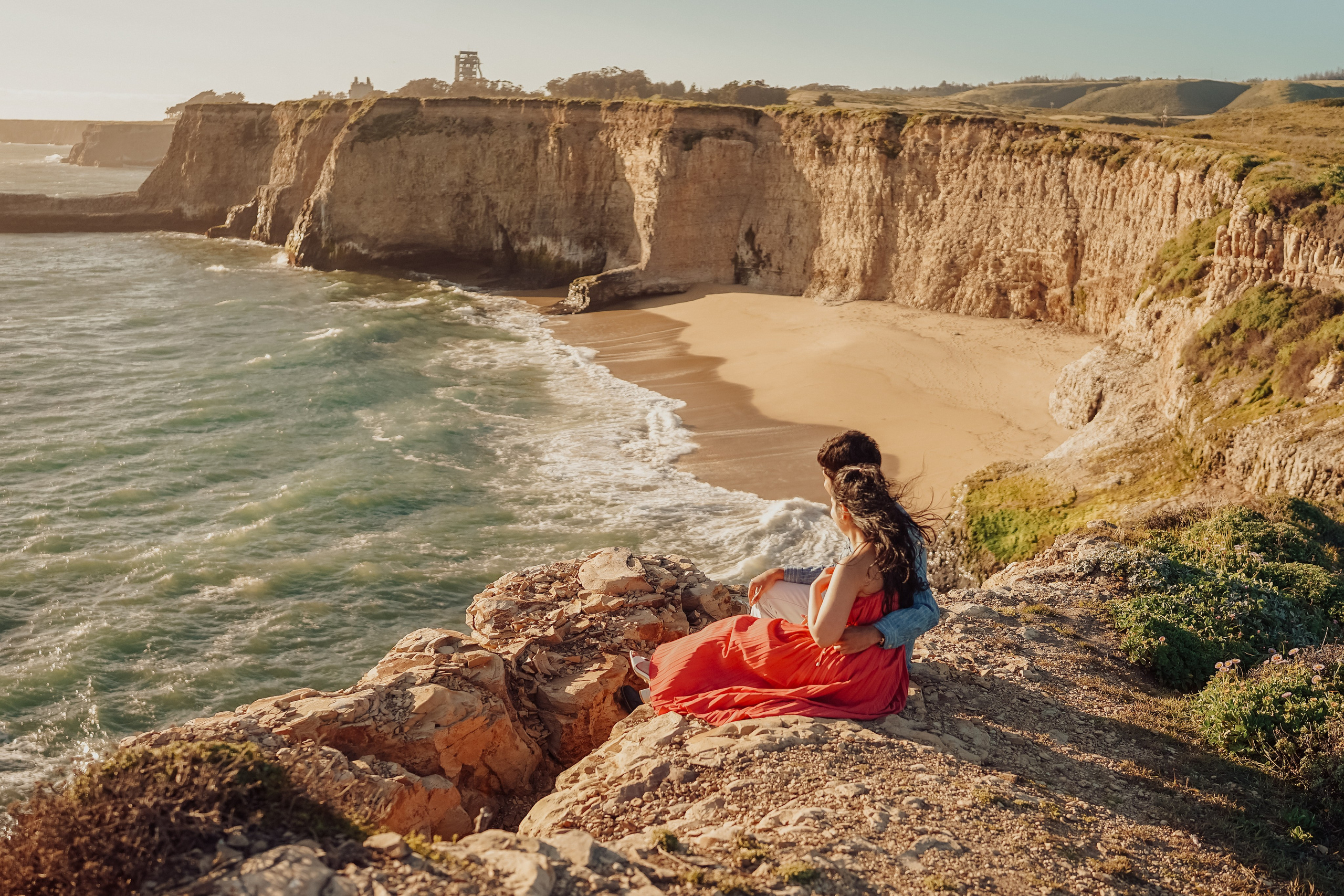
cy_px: 448
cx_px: 672
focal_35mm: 35
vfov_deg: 37.9
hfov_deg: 54.4
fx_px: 1307
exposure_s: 1/4000
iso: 250
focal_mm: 35
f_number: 2.2
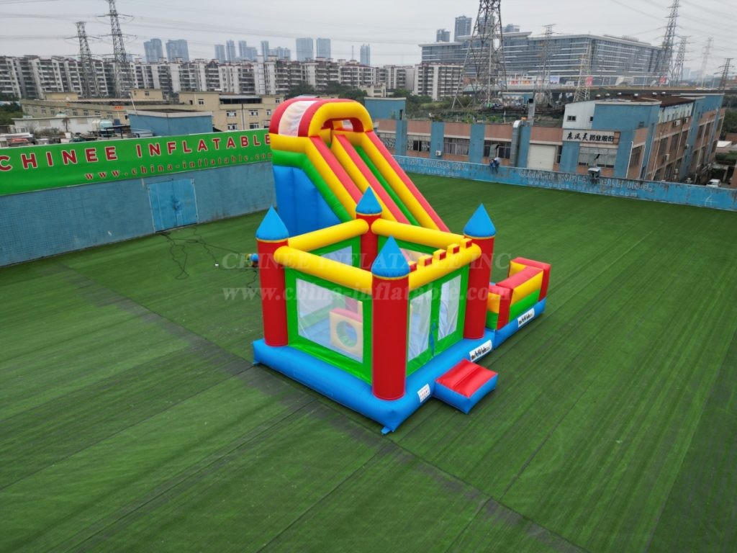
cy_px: 276
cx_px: 368
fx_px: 511
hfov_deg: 71.6
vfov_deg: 56.8
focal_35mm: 24
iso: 120
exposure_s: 1/1000
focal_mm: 6.72
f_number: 1.7
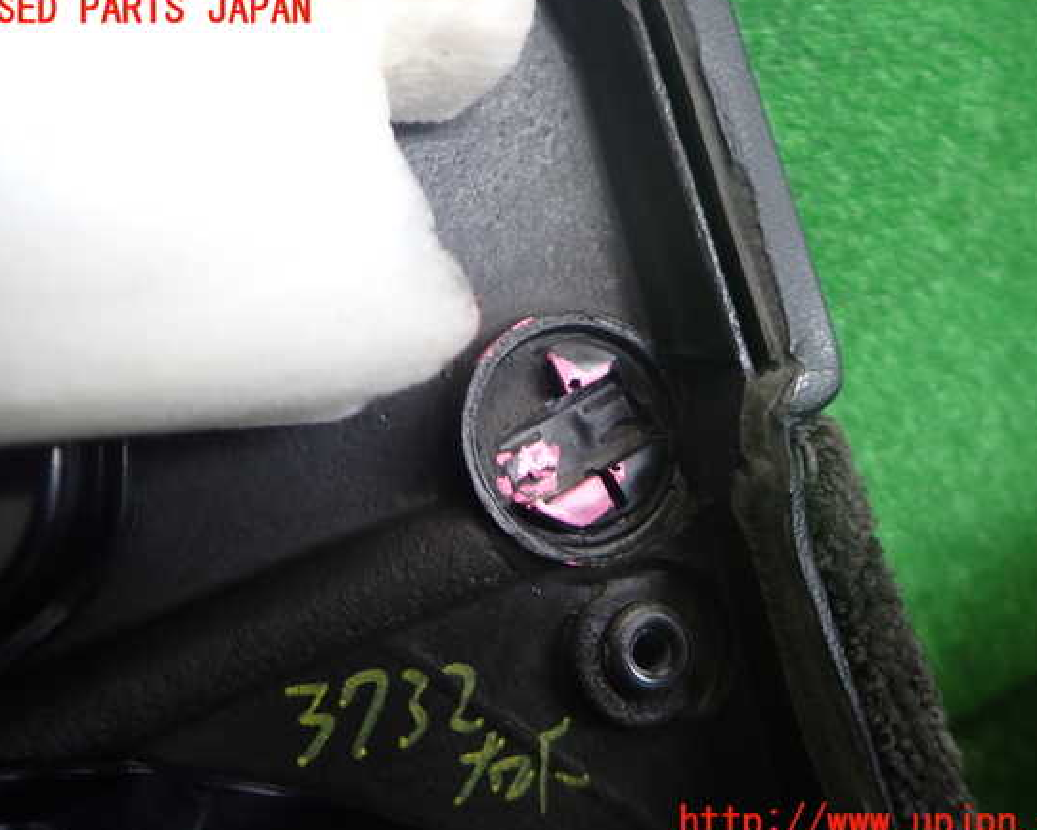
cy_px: 417
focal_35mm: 27
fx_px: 829
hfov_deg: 64.0
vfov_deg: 53.2
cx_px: 538
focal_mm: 4.5
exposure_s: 1/125
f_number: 2
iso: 200
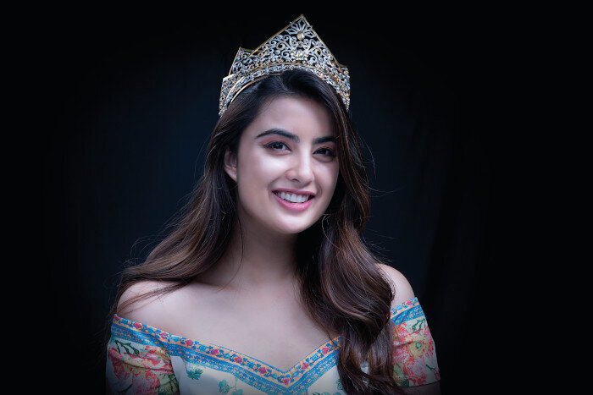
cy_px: 198
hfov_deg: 39.6
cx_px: 296
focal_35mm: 50
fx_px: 824
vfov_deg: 27.0
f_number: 14
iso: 100
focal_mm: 50
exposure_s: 1/200
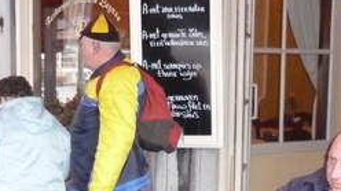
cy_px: 203
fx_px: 786
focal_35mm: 87
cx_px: 113
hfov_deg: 24.4
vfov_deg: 13.6
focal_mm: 5.5
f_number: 2.8
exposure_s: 1/30
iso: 640
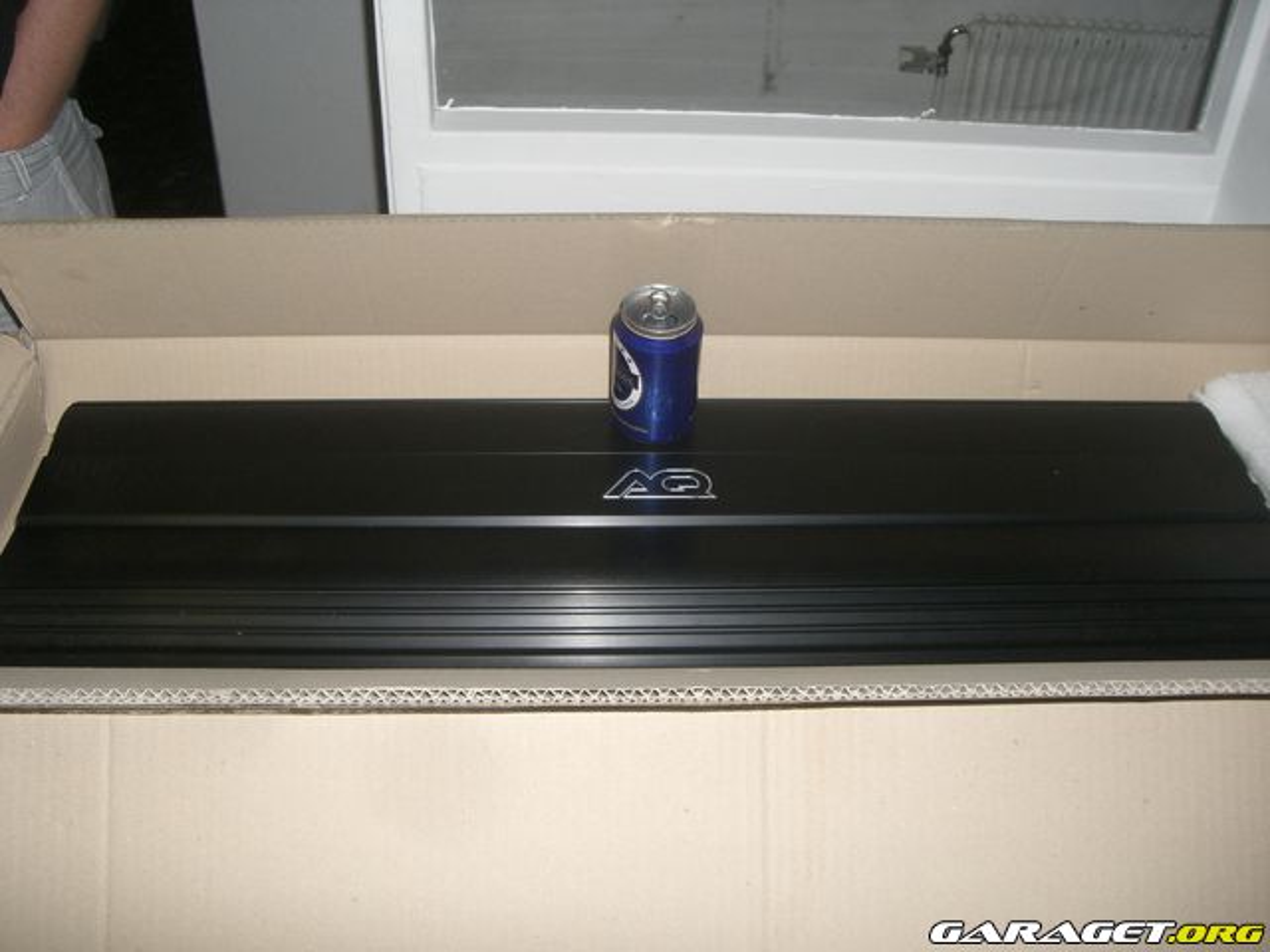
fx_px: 1394
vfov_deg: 37.7
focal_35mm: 38
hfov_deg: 49.0
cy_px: 476
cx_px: 635
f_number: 2.7
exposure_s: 1/60
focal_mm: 6.2
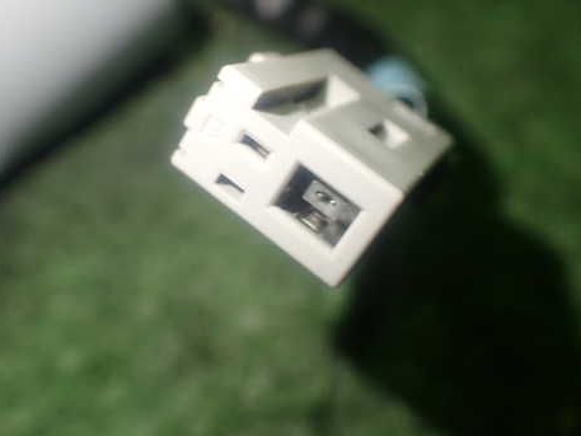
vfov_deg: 34.4
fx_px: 705
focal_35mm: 42
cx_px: 275
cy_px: 205
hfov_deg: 44.8
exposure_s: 1/50
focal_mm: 5.79
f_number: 2.4
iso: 200
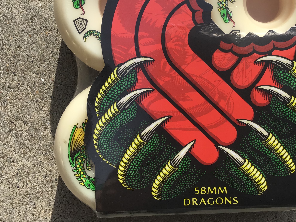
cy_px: 81
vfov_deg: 28.4
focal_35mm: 51
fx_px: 436
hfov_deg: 37.3
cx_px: 182
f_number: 2.4
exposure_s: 1/1181
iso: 25
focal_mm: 3.3
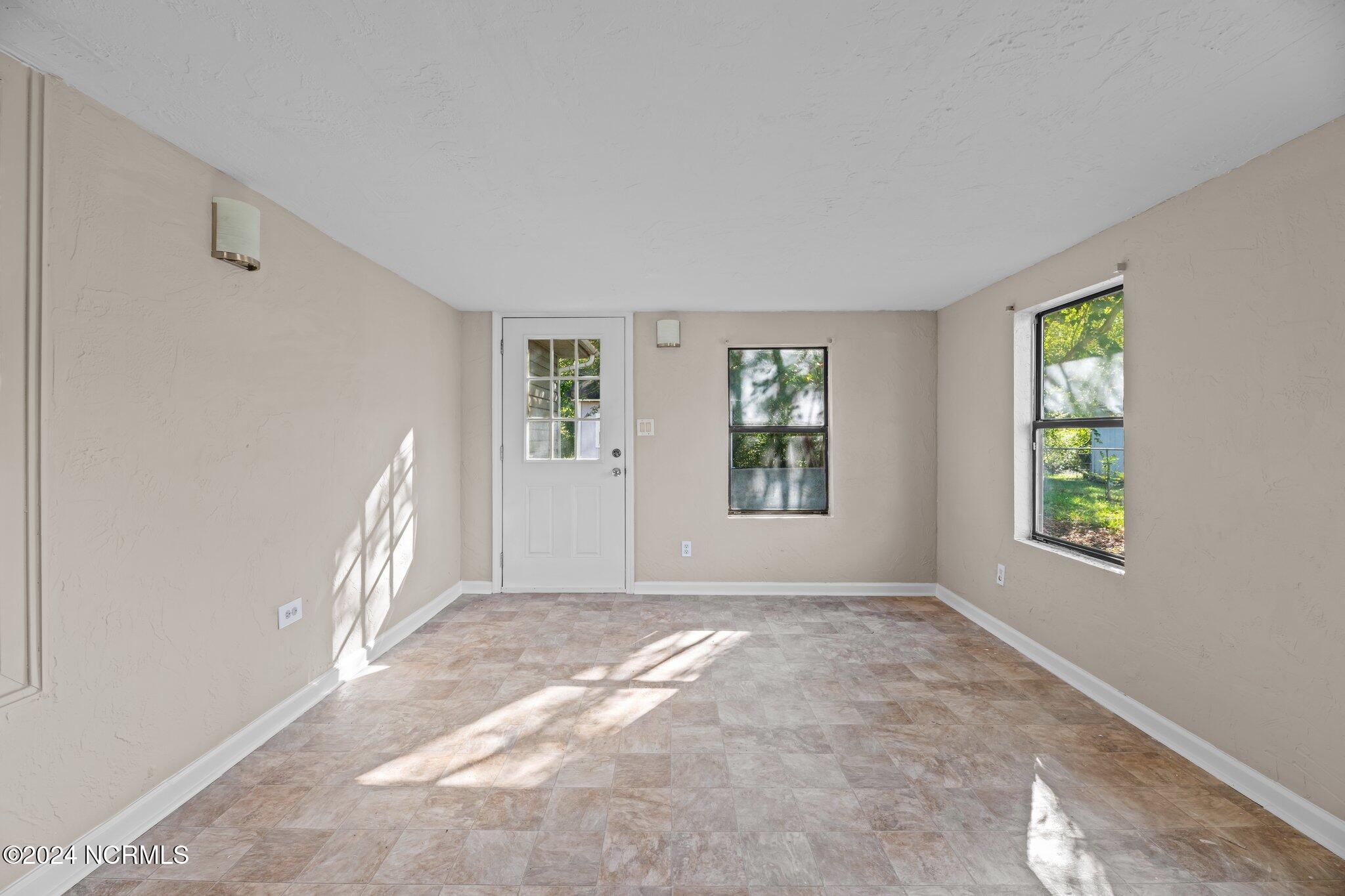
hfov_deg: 104.3
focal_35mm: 14
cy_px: 448
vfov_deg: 81.2
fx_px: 523
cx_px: 672
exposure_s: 1/6
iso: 400
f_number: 9
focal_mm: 14
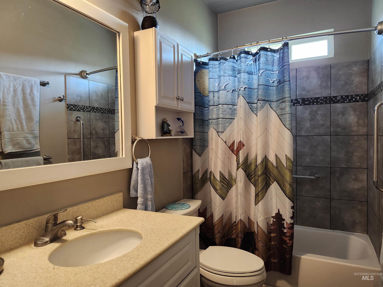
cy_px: 144
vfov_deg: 58.9
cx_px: 192
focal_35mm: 23
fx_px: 254
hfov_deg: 73.9
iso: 500
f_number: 1.8
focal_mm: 5.54
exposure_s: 1/120
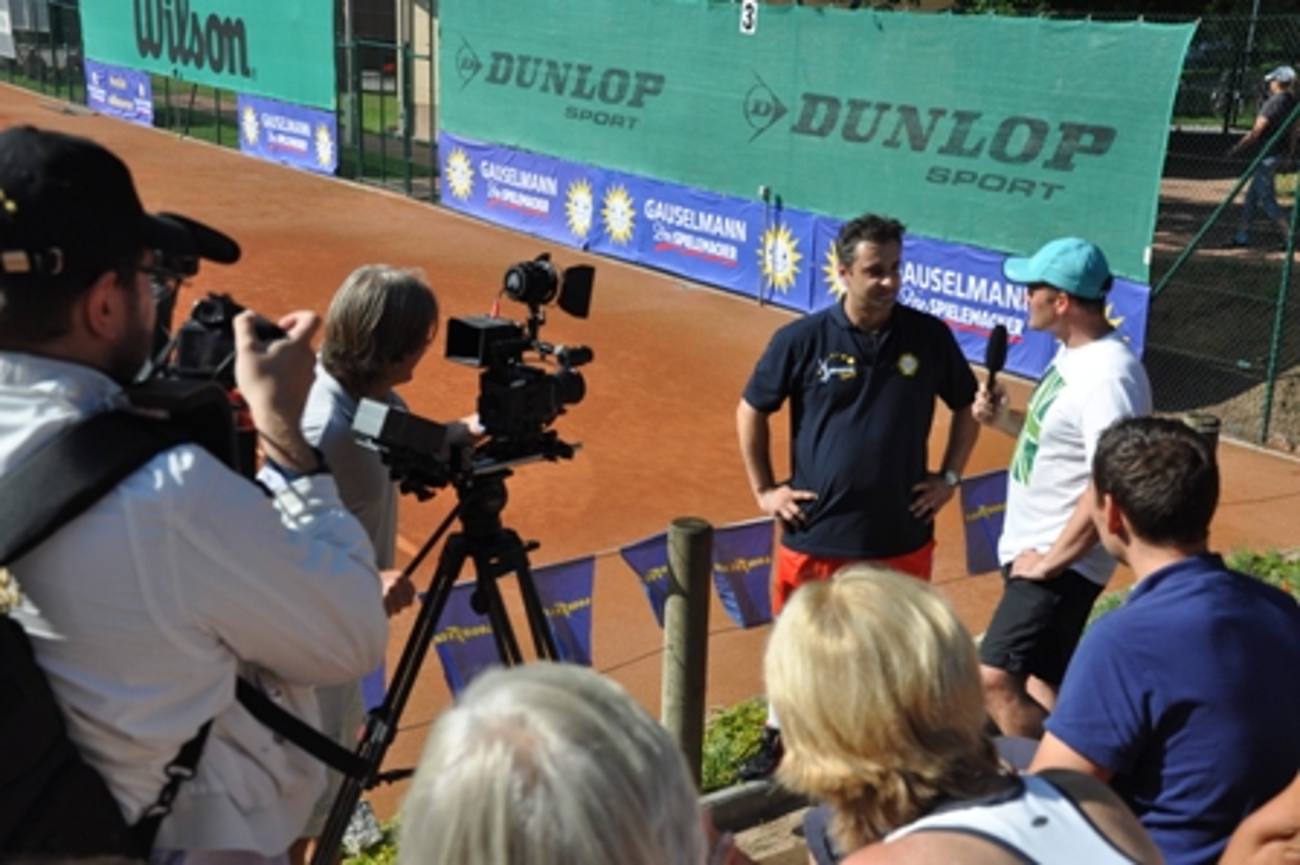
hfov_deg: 46.4
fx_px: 1516
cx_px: 650
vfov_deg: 31.8
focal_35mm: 42
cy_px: 432
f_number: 6.3
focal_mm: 28
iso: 400
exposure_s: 1/1600
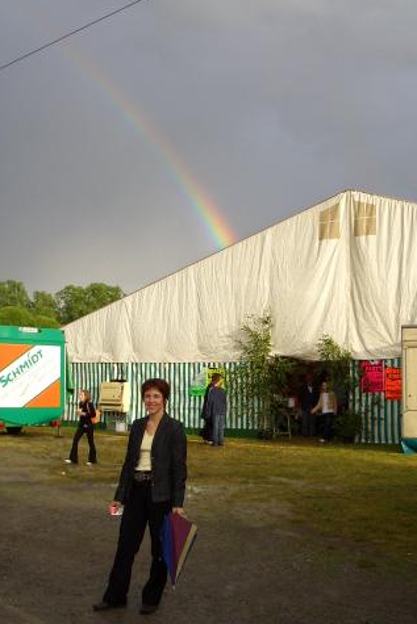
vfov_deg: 40.3
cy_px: 310
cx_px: 197
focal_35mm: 49
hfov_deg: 27.5
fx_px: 851
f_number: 4.3
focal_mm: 5.8
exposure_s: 1/160
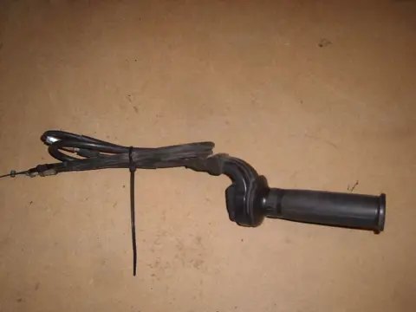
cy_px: 156
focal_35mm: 35
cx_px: 208
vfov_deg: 40.7
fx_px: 421
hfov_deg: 52.6
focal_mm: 5.8
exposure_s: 1/30
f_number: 7.1
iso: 50
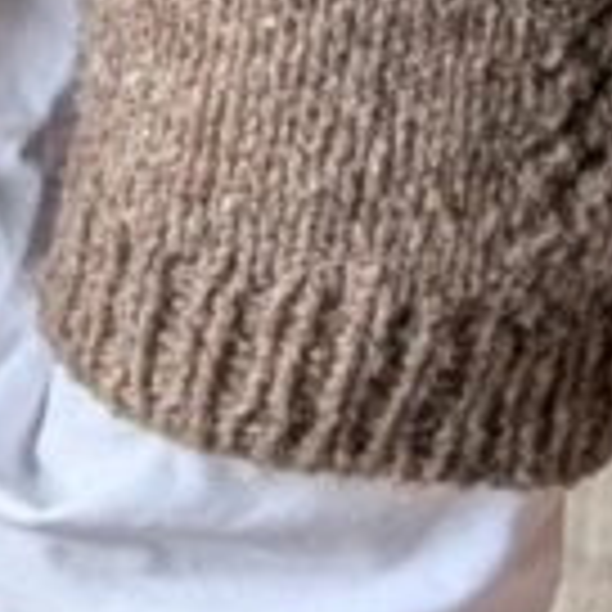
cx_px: -506
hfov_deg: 5.3
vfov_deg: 5.1
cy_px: -1202
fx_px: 6541
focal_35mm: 327
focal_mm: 6.9
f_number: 1.68
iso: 143
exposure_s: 1/86.7
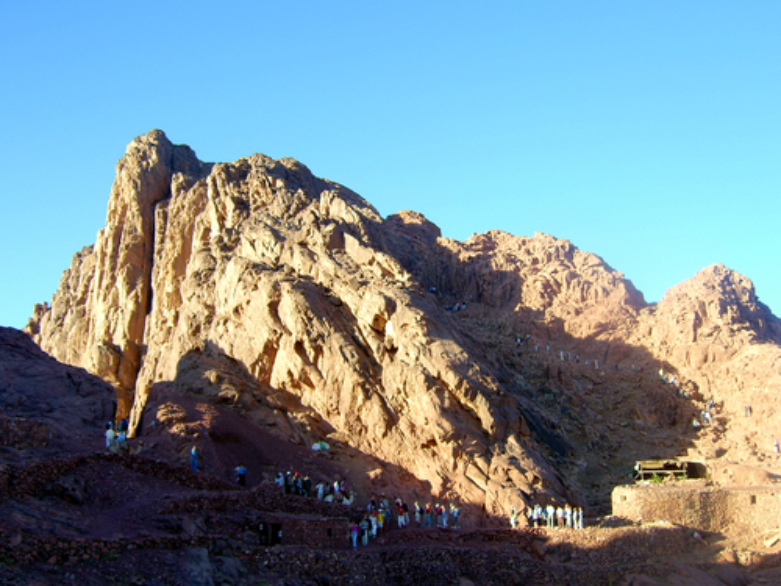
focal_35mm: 31
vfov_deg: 45.4
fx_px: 699
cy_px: 293
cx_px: 390
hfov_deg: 58.4
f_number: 4
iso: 50
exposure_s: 1/125
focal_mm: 8.13
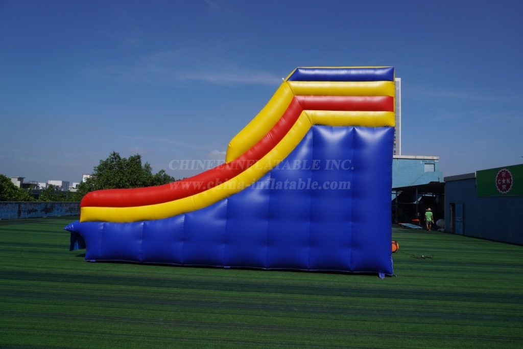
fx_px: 349
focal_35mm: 24
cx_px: 262
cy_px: 174
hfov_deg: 73.7
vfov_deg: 53.1
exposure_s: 1/640
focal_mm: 16
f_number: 8
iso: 100
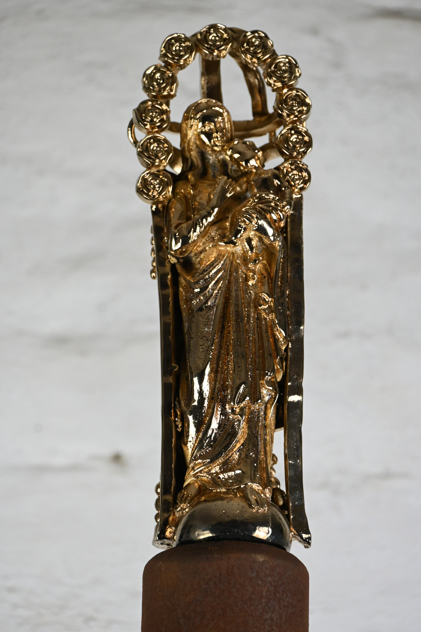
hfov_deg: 4.6
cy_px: 316
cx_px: 210
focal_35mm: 300
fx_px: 5262
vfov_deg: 6.9
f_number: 7.1
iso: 1600
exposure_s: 1/125
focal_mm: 200
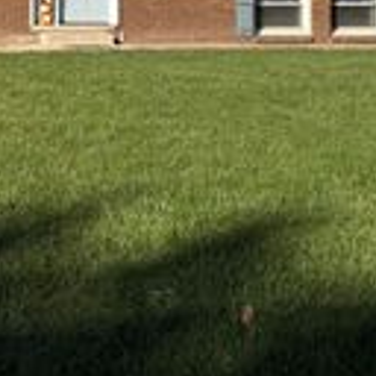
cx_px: -35
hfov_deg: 20.0
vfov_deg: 19.6
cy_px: -81
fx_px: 1020
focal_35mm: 83
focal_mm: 6.76
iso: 80
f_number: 1.78
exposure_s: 1/4975
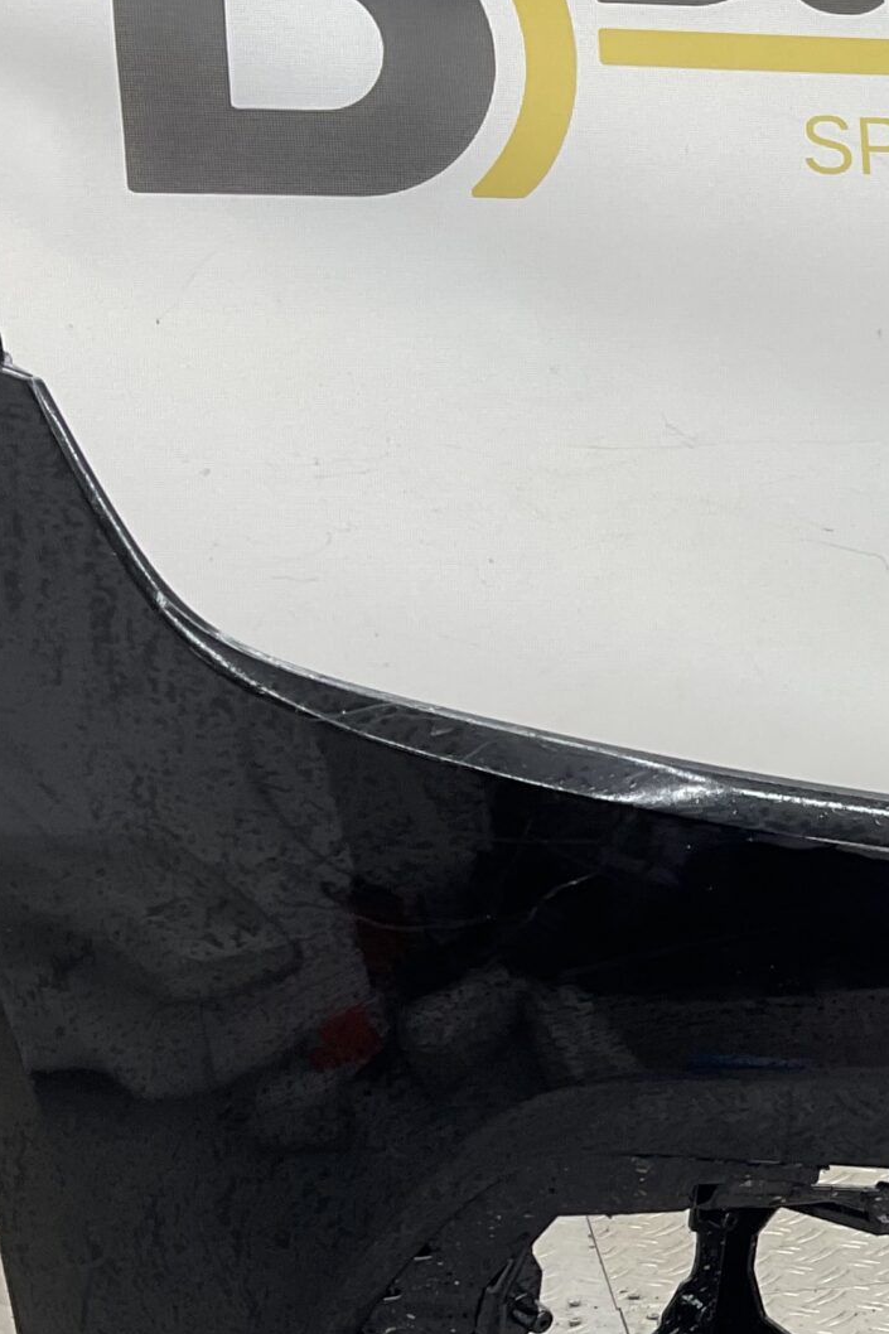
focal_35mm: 73
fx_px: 2705
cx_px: 1102
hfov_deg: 17.7
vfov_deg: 27.5
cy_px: 933
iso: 25
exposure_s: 1/100
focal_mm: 3
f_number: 1.8
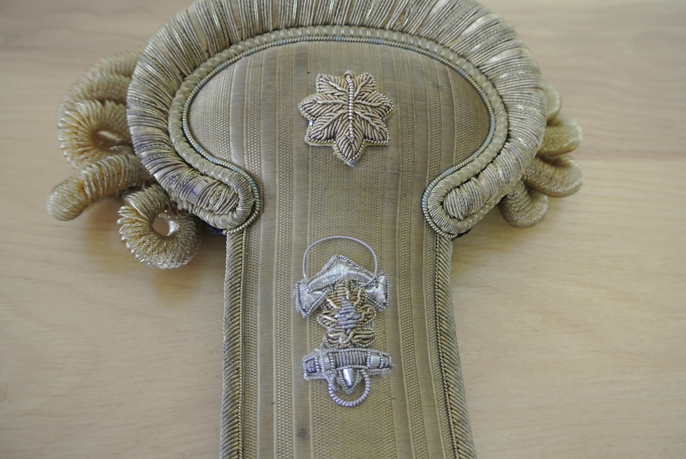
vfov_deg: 45.1
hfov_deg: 63.6
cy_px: 230
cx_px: 343
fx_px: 553
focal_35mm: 29
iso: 640
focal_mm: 11
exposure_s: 1/60
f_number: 3.5
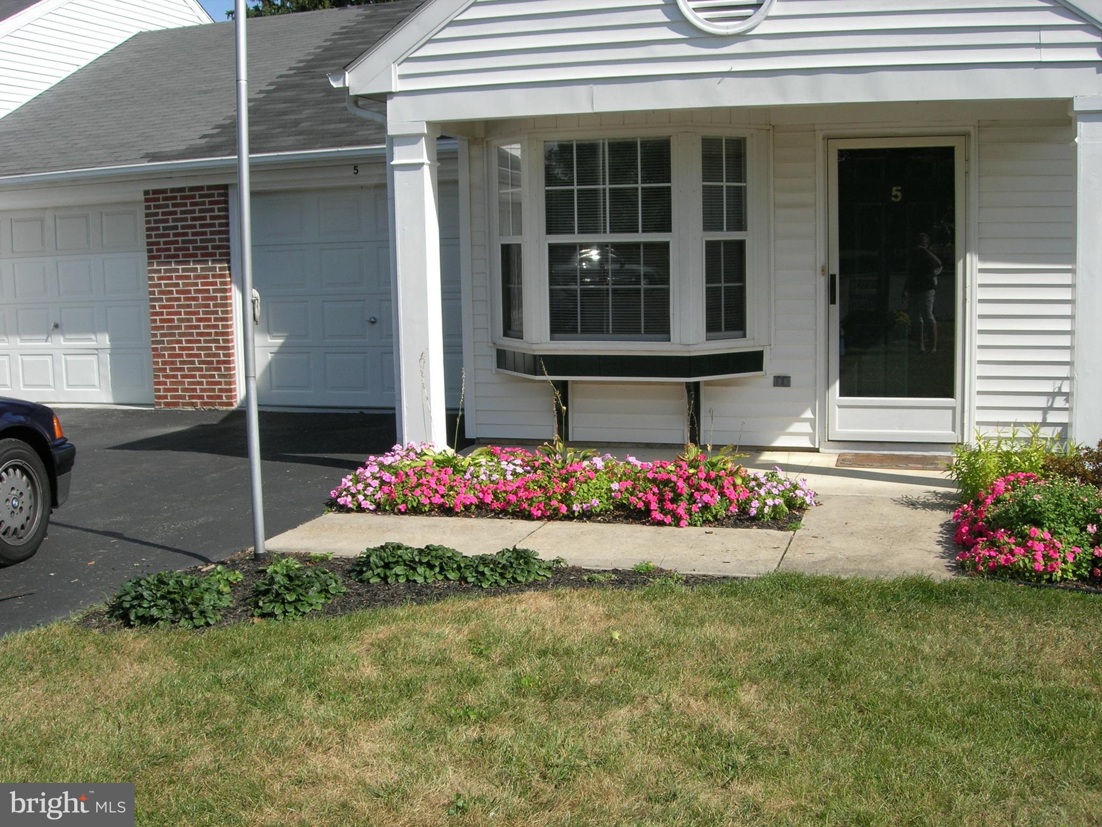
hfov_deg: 49.0
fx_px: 1210
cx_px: 551
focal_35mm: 38
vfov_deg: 37.7
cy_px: 414
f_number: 4.8
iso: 64
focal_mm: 7.8
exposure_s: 1/592
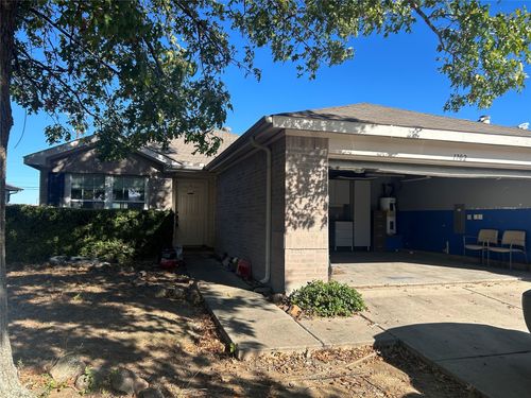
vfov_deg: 53.1
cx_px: 266
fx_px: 399
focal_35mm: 26
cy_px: 199
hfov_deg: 67.3
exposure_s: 1/2353
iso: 50
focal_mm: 5.7
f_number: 1.5
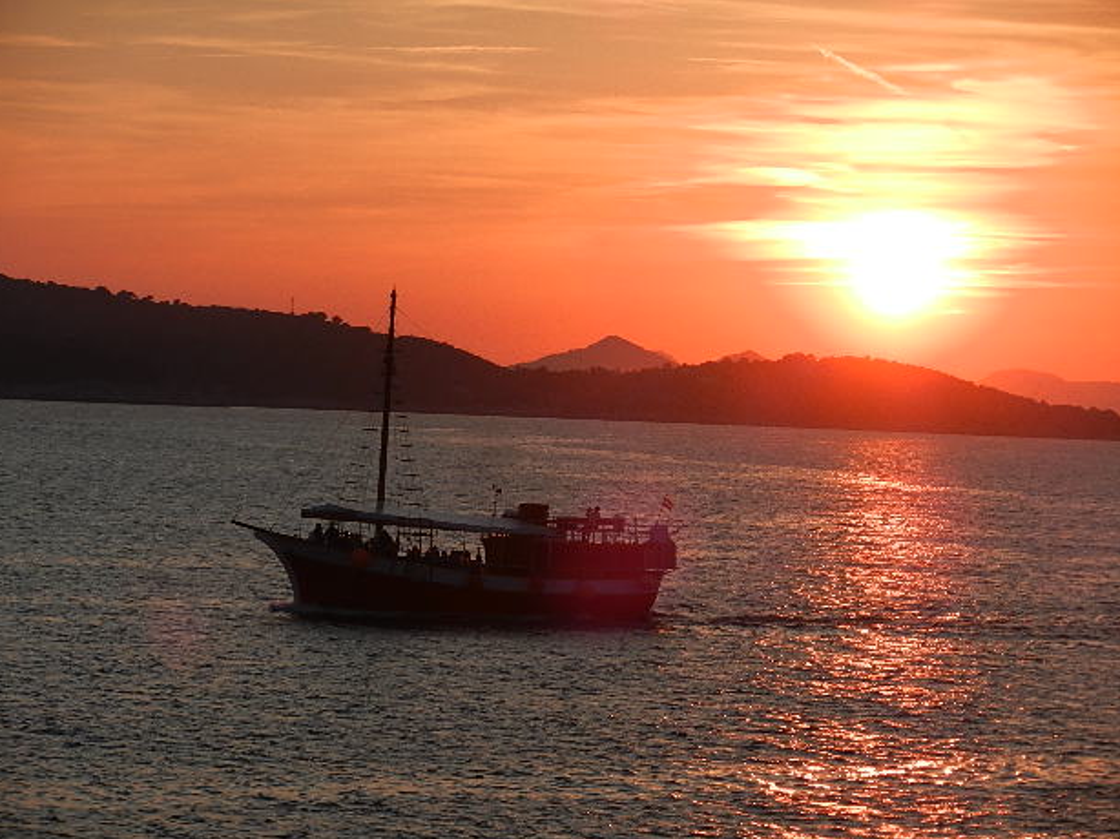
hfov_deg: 11.5
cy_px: 436
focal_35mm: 172
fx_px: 5563
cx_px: 571
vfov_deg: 8.6
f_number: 5.3
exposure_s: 1/640
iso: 160
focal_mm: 29.7
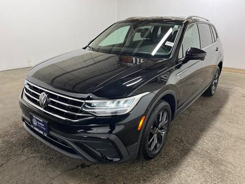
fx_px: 184
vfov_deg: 53.1
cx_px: 122
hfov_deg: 67.3
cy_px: 92
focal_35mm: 26
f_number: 1.6
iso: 100
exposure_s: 1/83
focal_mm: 5.1
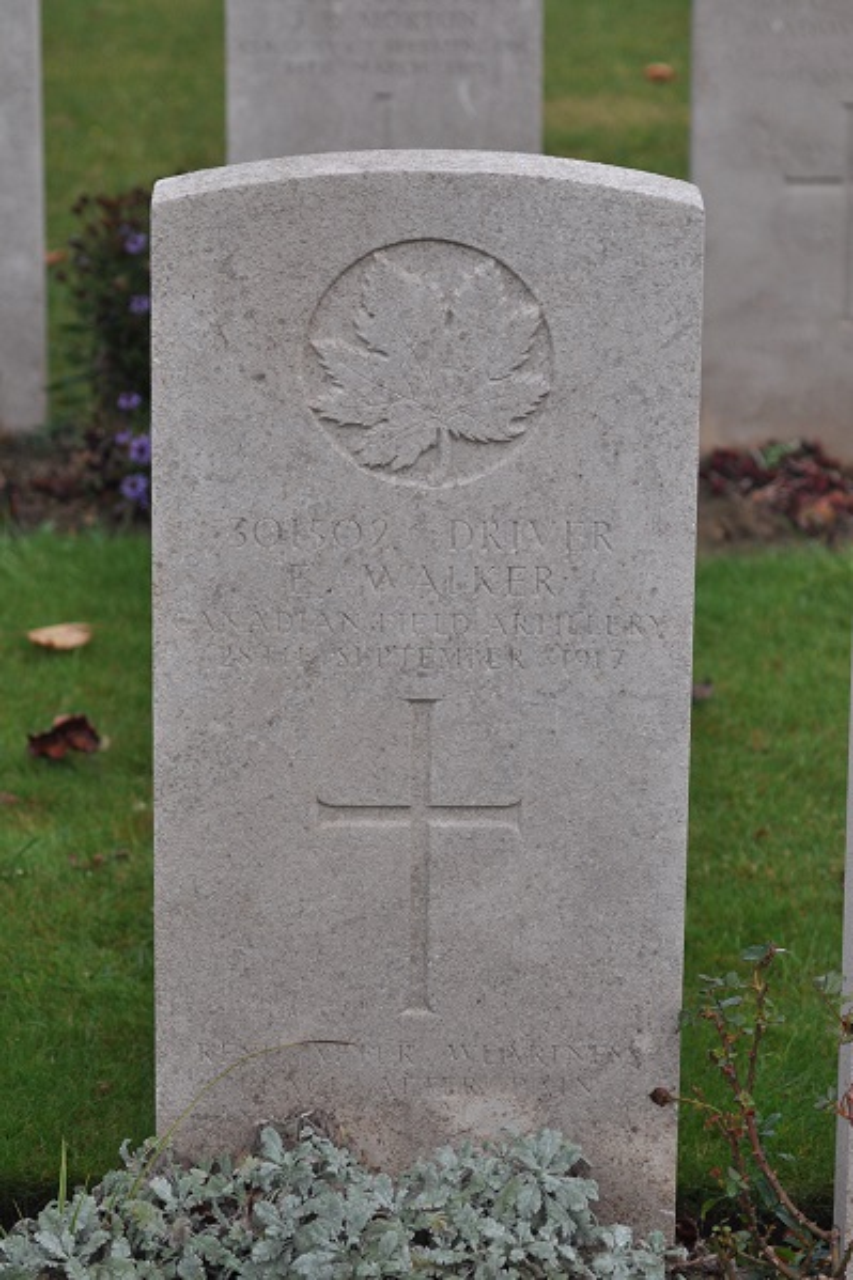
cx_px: 426
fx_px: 4534
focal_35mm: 128
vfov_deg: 16.1
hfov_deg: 10.7
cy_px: 640
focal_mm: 85
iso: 500
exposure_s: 1/1250
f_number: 5
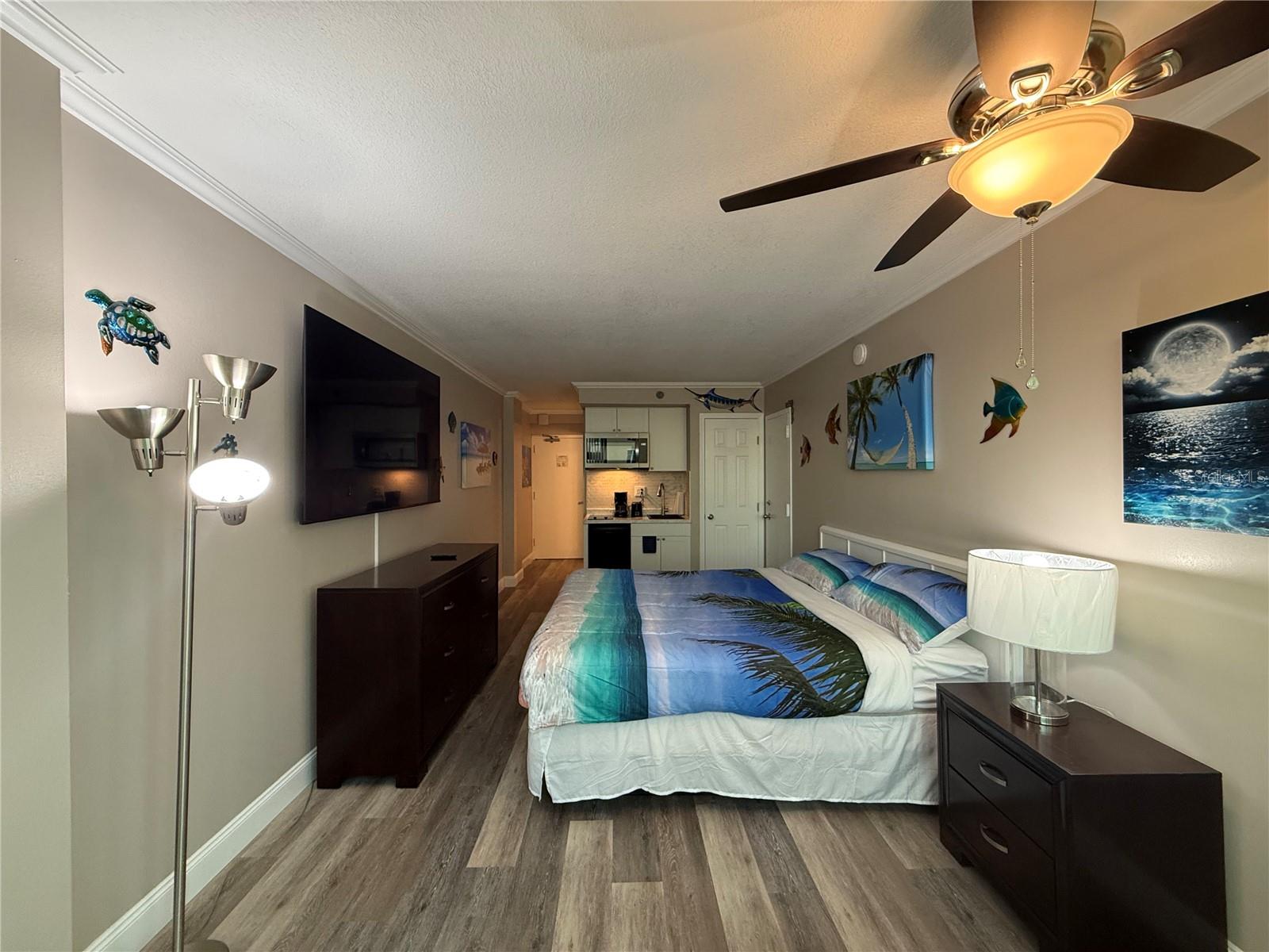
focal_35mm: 14
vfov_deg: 85.7
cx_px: 634
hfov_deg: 102.1
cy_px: 476
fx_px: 513
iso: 320
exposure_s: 1/60
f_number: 2.2
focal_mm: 2.22
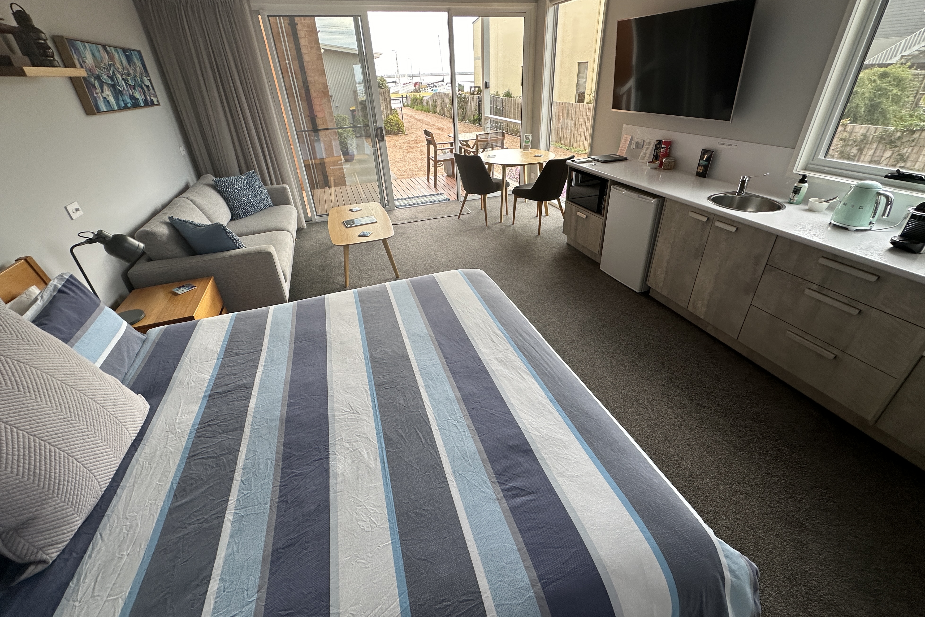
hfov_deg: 100.4
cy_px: 283
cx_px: 473
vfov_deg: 77.2
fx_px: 385
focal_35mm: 15
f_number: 2.2
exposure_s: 1/99
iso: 100
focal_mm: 2.22
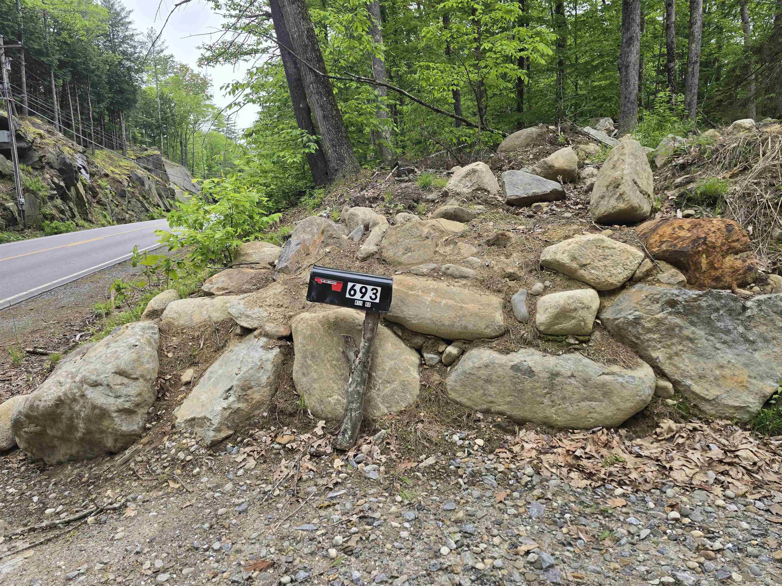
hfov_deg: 73.9
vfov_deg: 58.9
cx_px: 391
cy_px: 293
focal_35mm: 23
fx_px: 520
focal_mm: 6.3
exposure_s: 1/180
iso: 12
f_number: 1.7
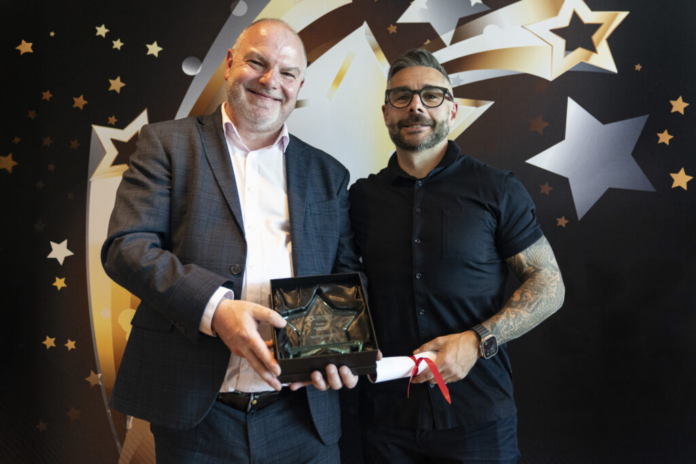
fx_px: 599
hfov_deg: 60.3
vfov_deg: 42.3
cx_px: 348
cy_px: 232
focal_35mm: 31
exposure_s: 1/60
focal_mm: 31
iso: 3200
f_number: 2.8
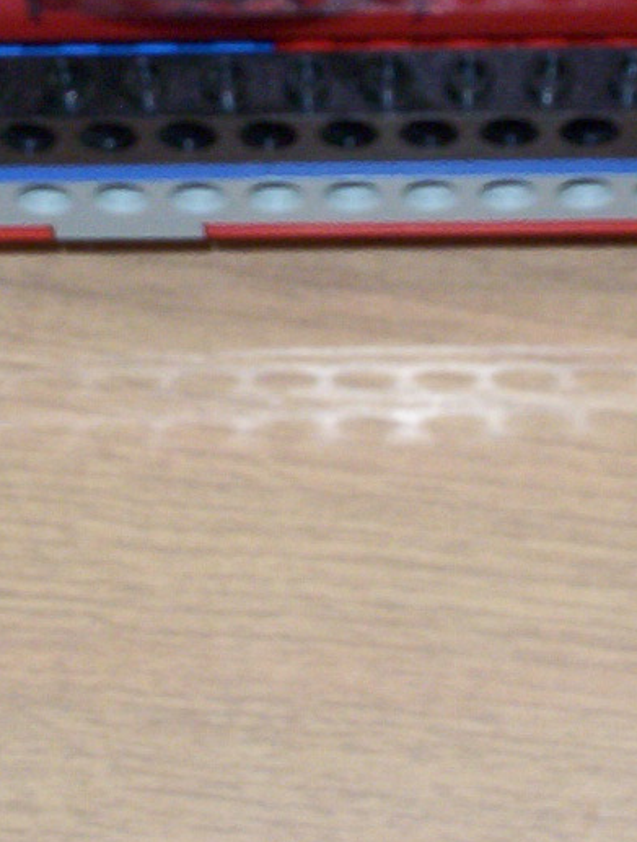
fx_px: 3002
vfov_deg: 15.8
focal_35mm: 123
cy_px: 147
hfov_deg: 12.1
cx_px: 363
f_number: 4.5
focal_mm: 6
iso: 140
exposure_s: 1/30
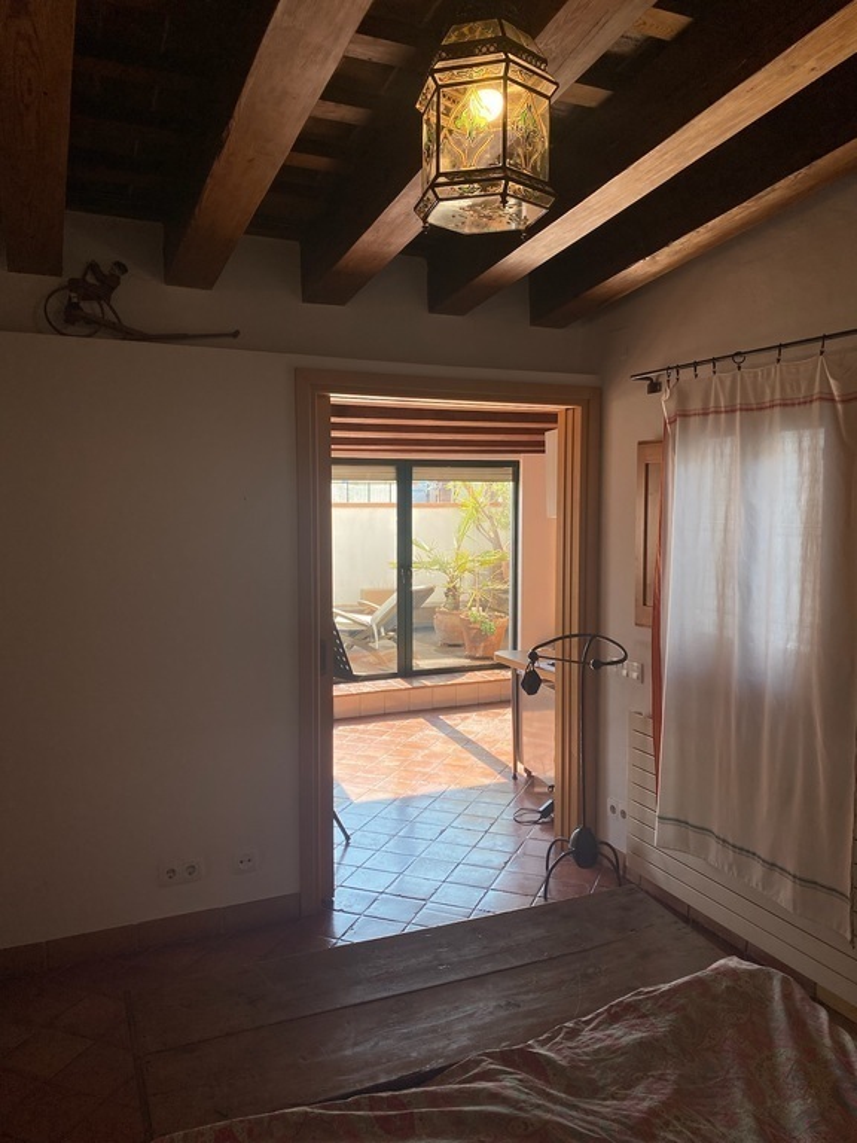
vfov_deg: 67.3
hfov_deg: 53.1
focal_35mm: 26
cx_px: 428
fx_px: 858
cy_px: 572
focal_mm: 4.25
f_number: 1.8
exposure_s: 1/475
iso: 32
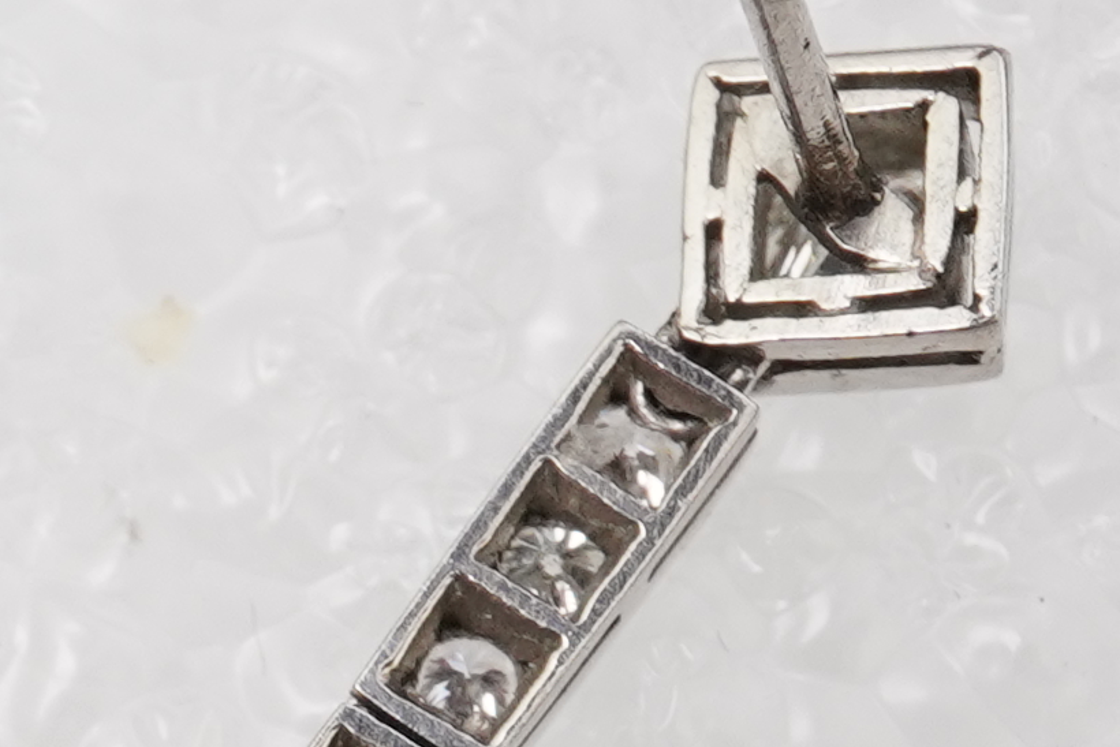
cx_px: -743
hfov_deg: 9.2
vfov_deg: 6.1
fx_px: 6721
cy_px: 1681
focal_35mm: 216
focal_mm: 30
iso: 500
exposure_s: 1/100
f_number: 20
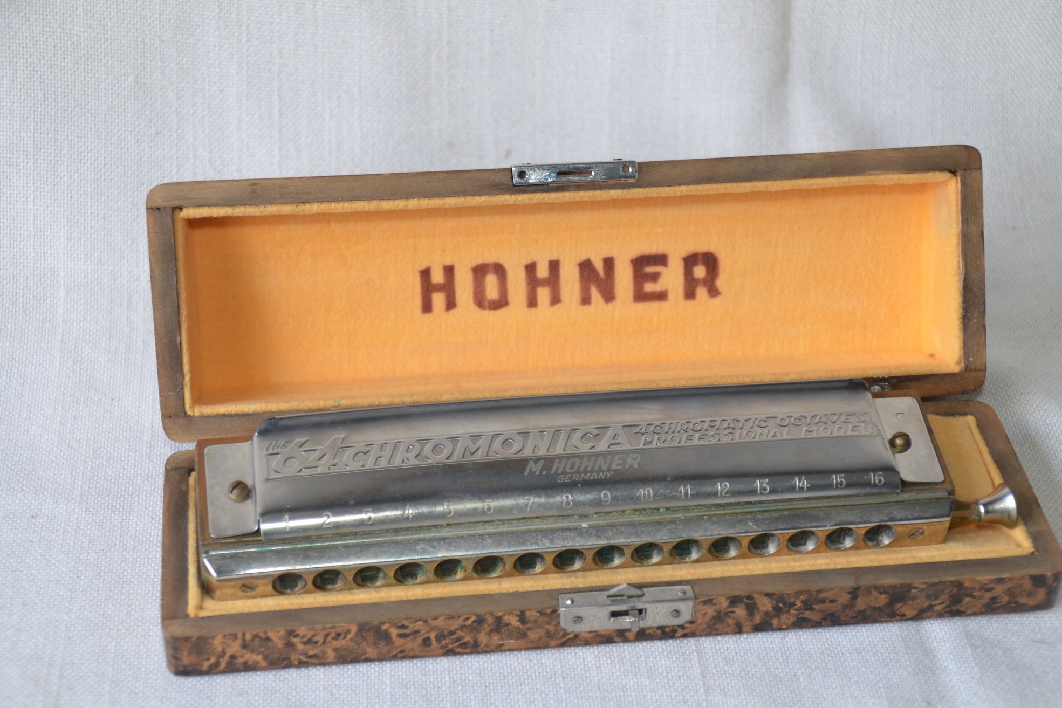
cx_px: 537
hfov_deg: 27.7
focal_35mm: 73
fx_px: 2153
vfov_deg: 18.7
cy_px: 352
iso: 400
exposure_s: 1/200
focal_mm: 48
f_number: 5.6
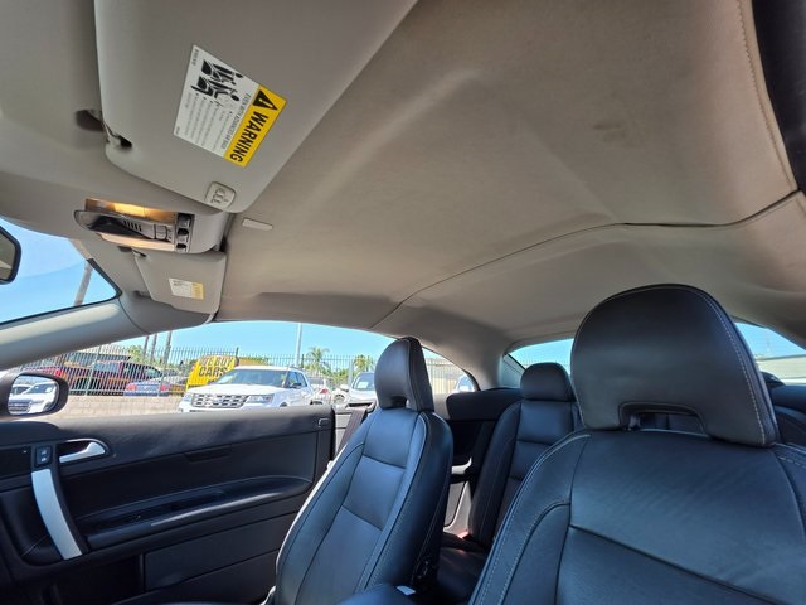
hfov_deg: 106.2
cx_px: 403
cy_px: 302
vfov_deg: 89.9
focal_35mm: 13
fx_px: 303
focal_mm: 2.2
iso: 40
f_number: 1.9
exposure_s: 1/286
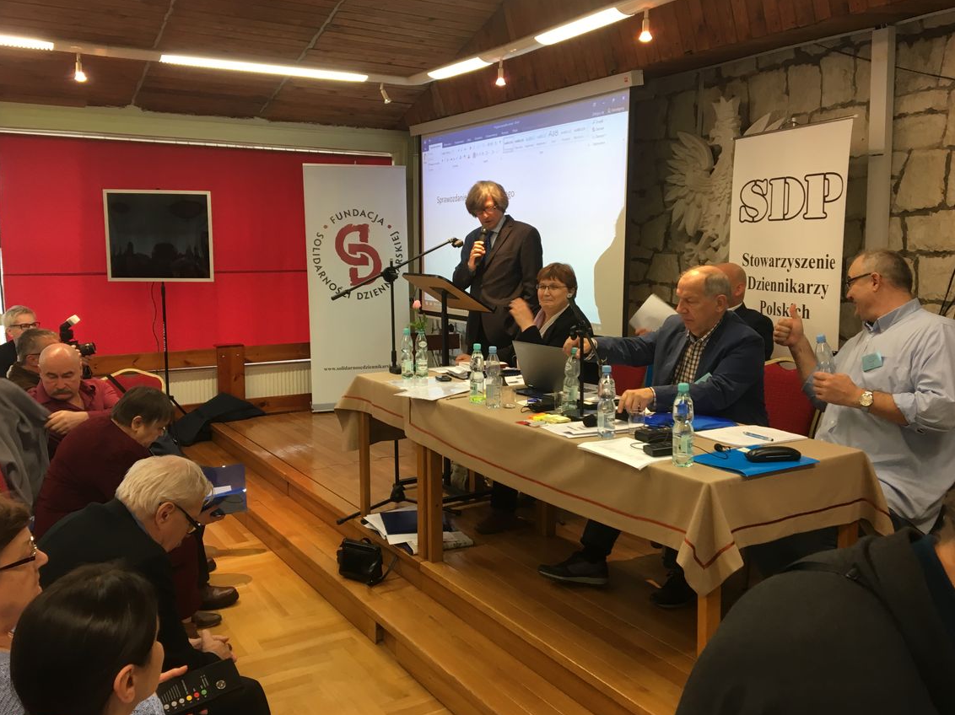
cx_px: 480
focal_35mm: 31
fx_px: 855
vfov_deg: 45.4
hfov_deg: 58.4
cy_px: 350
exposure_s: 1/33
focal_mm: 4.15
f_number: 2.2
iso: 80
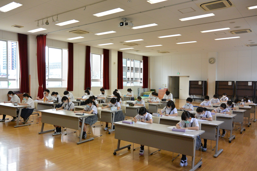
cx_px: 128
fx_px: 207
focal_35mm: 29
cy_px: 86
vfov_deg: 45.0
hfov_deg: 63.7
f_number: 3.5
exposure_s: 1/200
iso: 400
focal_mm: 11
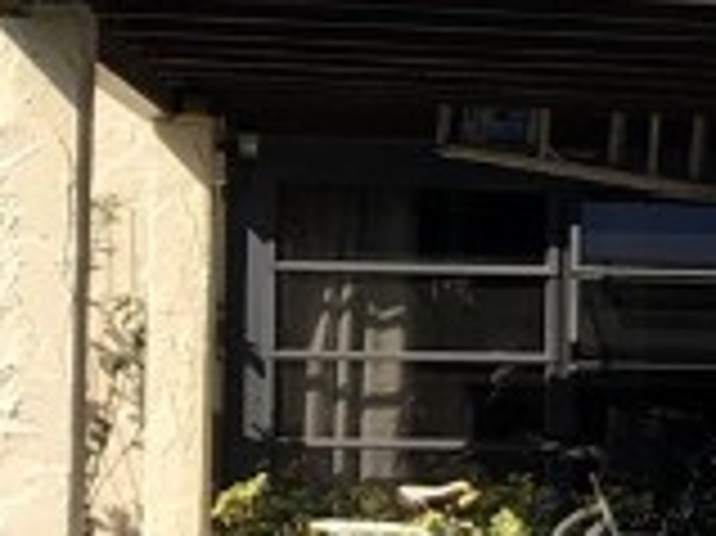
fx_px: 3720
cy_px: 468
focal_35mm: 180
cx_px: 1495
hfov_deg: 10.1
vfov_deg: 8.2
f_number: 1.8
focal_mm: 3.99
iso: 20
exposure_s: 1/1412
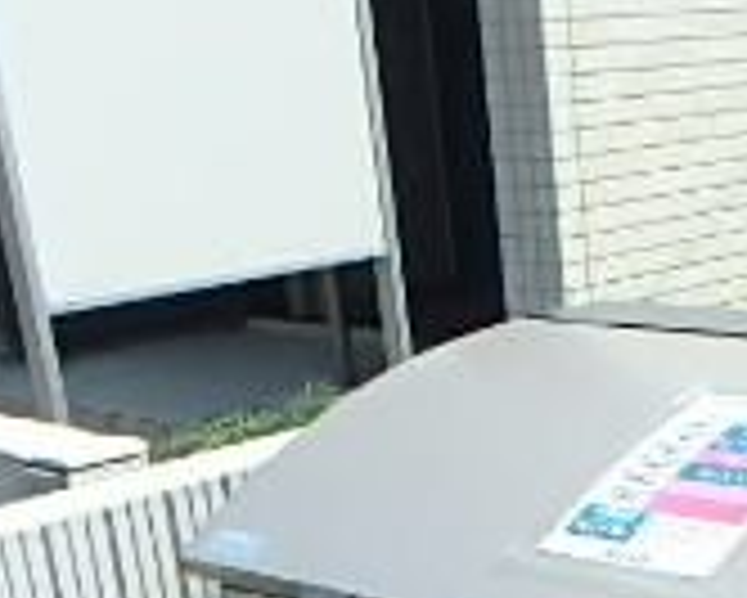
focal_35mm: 79
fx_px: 1748
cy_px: 814
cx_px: 752
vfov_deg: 17.9
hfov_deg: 23.1
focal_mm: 3.7
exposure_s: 1/800
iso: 125
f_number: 3.5
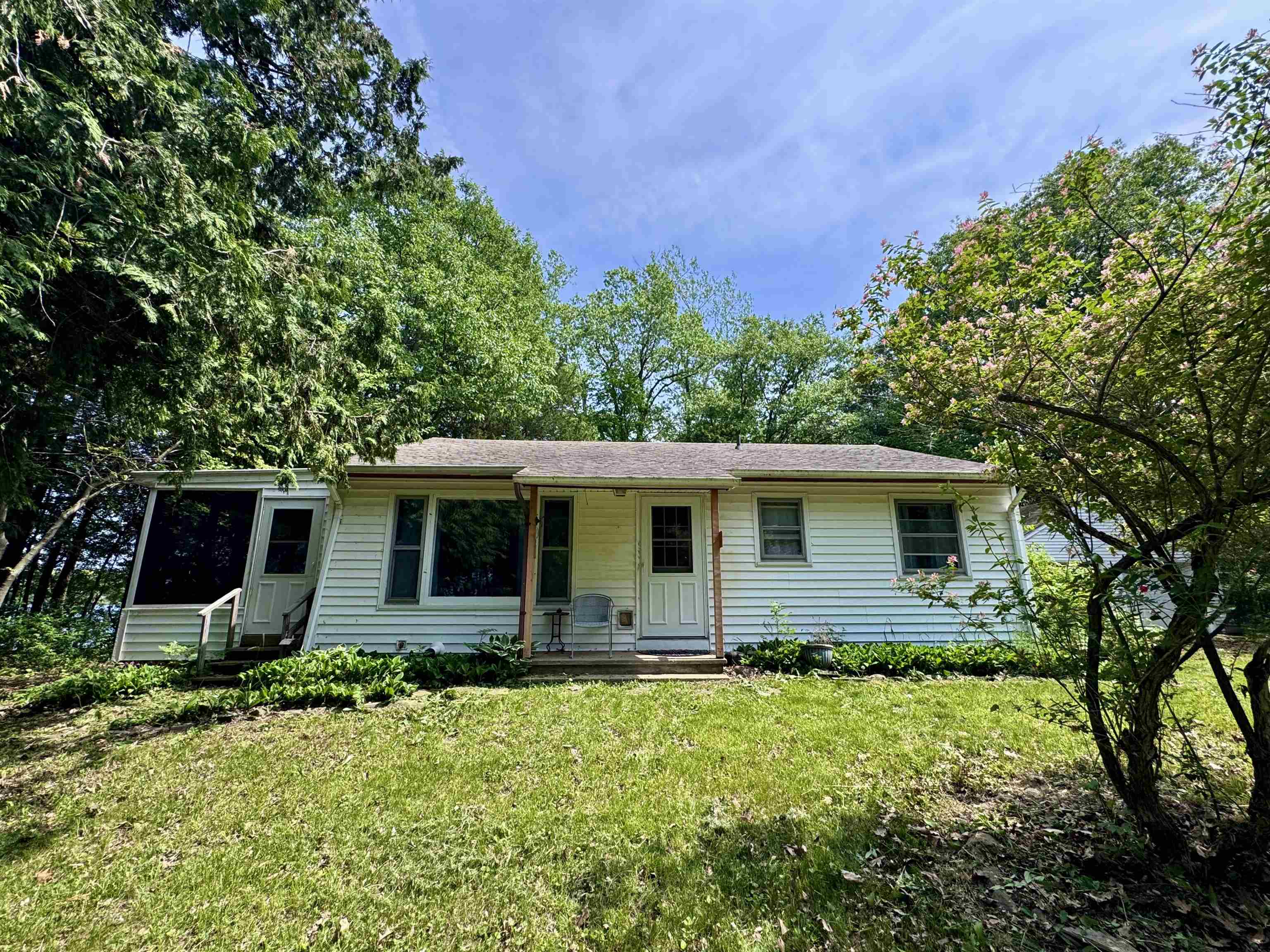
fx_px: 514
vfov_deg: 85.7
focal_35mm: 14
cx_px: 635
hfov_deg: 102.1
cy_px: 476
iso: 50
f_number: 2.2
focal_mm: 2.22
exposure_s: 1/1006
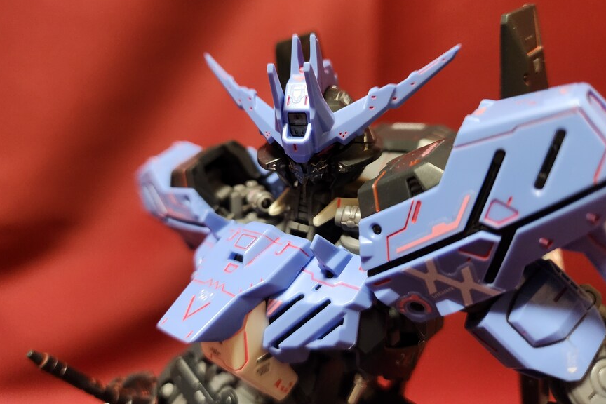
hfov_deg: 69.4
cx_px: 301
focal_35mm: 26
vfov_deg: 49.4
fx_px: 438
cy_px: 170
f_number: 1.8
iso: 800
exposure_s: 1/120
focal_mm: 5
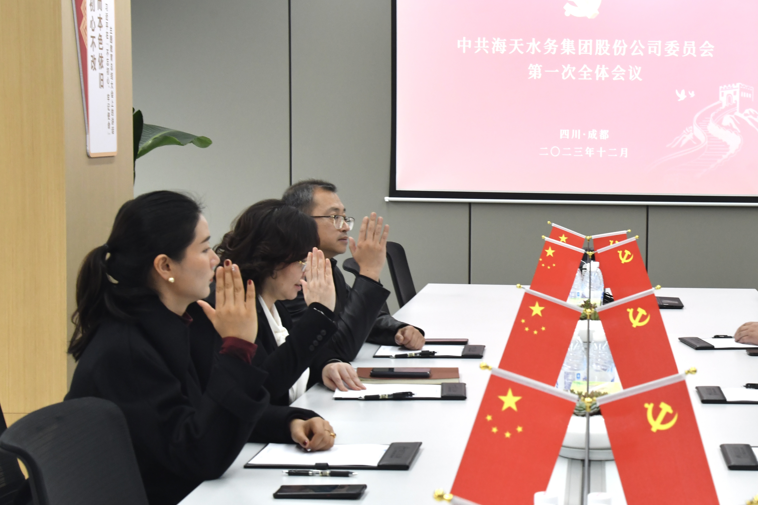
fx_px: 1642
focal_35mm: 78
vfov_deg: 17.5
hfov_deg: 25.6
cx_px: 601
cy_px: 256
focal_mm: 46
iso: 800
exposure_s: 1/80
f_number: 9
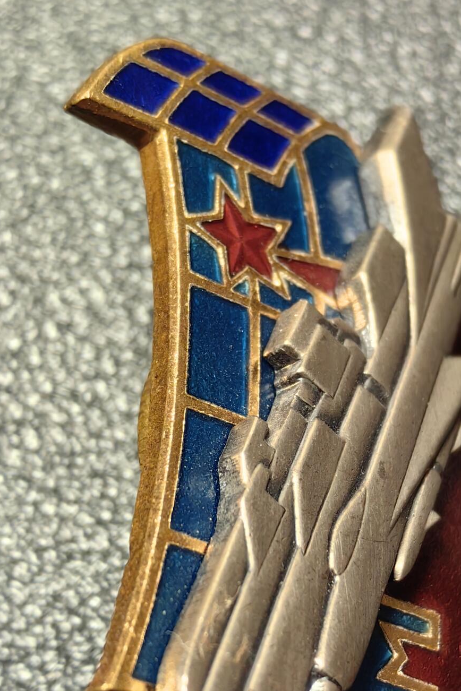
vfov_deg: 22.1
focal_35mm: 92
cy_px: 399
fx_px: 1767
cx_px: 322
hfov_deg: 14.8
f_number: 2
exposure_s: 1/85.7
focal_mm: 5.75
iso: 250
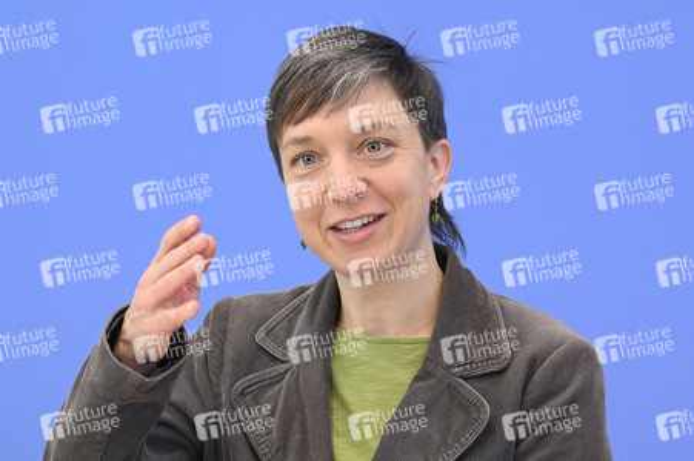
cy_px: 230
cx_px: 347
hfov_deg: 15.2
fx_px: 2601
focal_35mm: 135
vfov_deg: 10.1
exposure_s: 1/400
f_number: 5.6
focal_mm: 135
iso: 3200
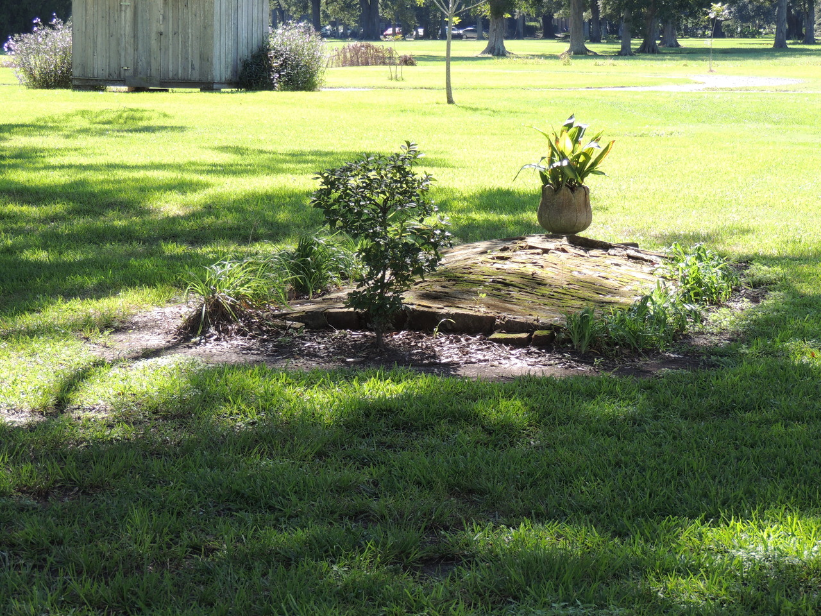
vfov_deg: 16.4
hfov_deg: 21.8
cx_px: 410
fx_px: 2135
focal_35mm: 90
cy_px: 308
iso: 100
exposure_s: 1/160
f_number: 4.1
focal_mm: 16
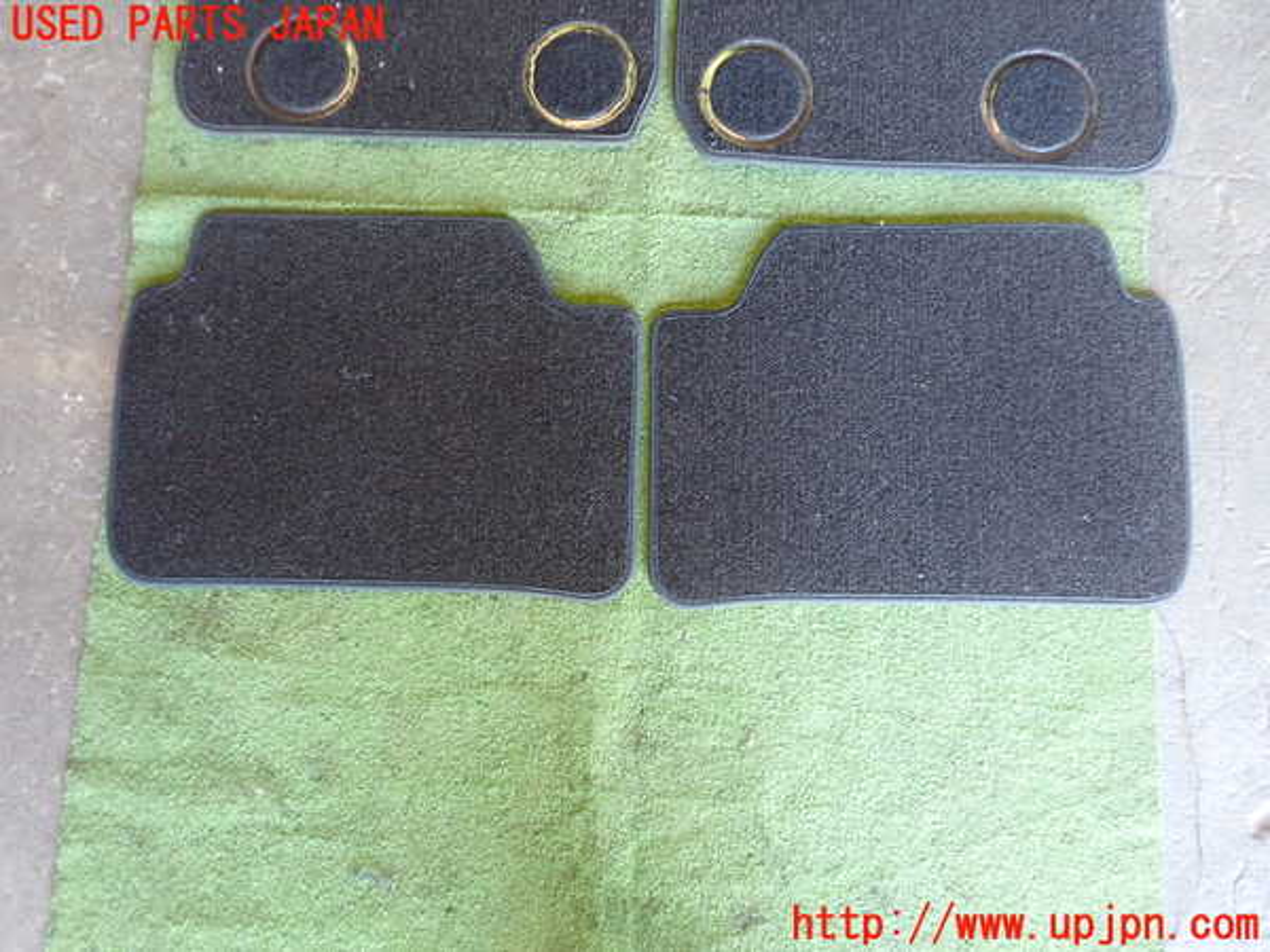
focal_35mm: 30
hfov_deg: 60.0
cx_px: 635
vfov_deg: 46.8
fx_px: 1101
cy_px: 476
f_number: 2.3
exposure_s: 1/30
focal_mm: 5.4
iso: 640
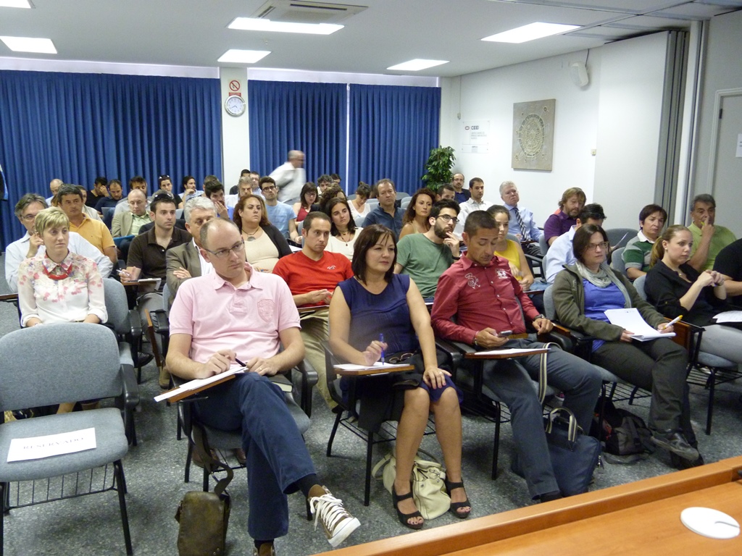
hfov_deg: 60.0
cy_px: 278
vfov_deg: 46.8
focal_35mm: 30
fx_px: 643
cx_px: 371
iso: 400
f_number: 2.9
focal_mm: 5.3
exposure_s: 1/15
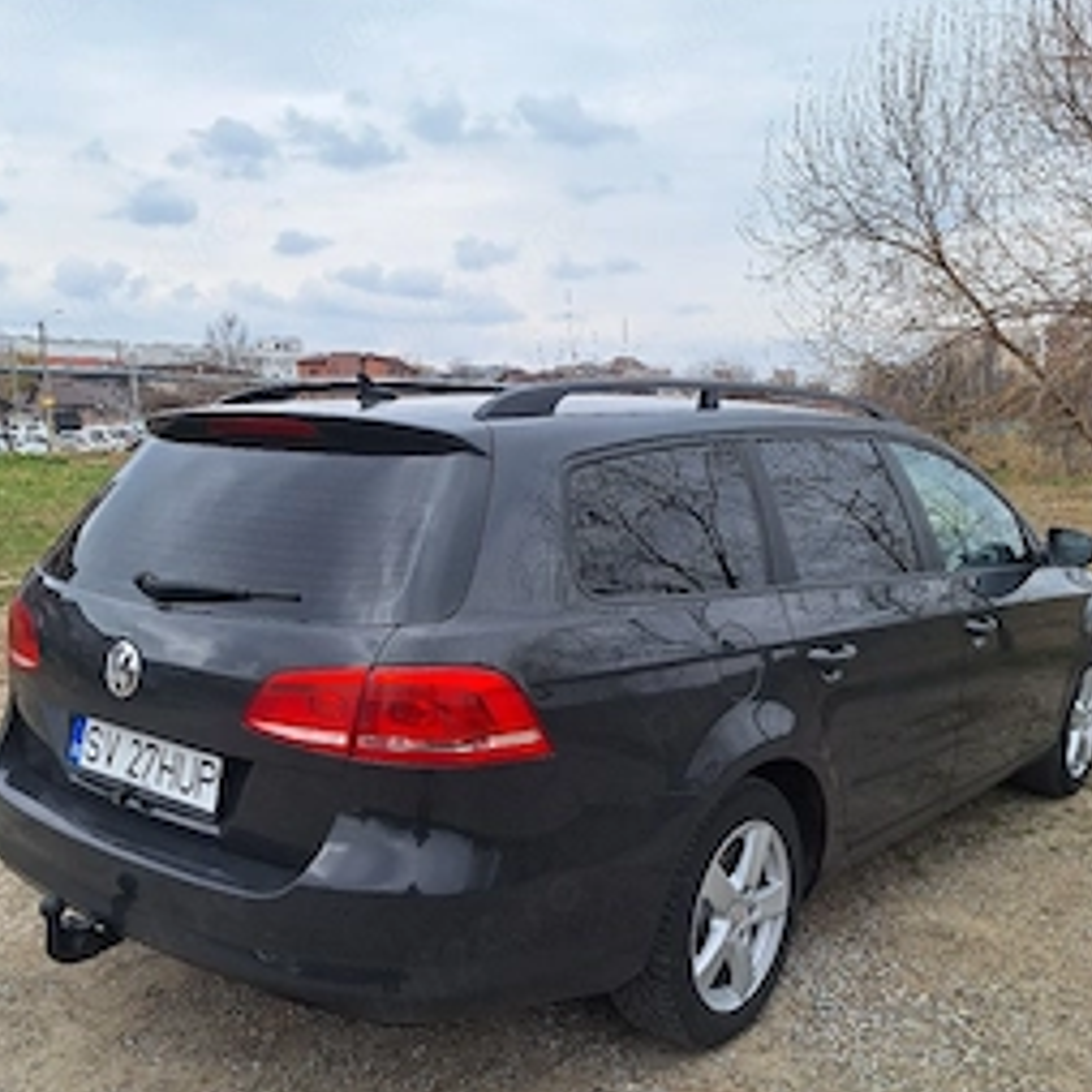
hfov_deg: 51.1
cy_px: 692
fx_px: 1142
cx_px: 529
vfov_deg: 50.5
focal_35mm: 32
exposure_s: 1/2500
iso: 40
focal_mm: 5.54
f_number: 1.8
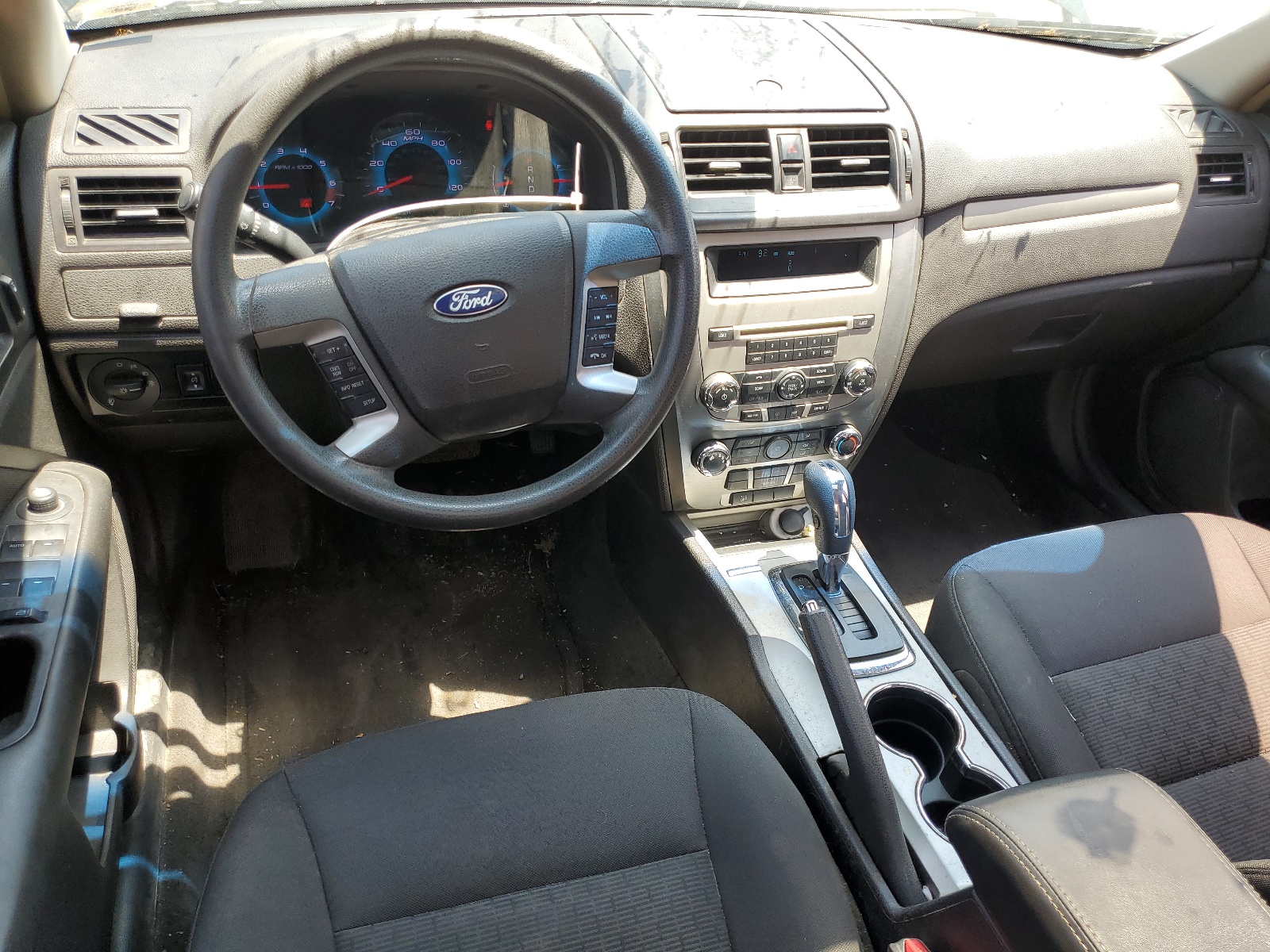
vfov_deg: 53.1
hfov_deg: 67.3
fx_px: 954
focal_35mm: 26
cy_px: 476
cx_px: 635
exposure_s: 1/233
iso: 50
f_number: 1.5
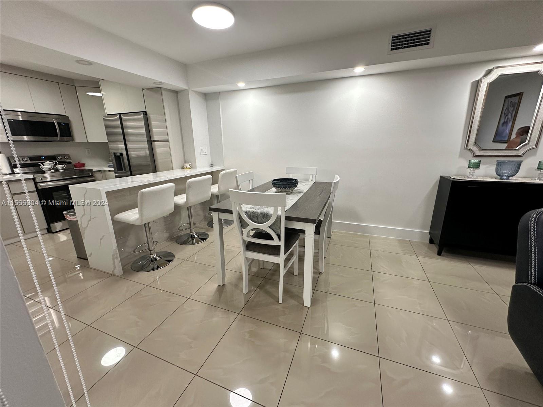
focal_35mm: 14
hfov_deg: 102.1
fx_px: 220
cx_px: 272
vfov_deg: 85.7
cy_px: 204
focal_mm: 2.22
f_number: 2.2
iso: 160
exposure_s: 1/120
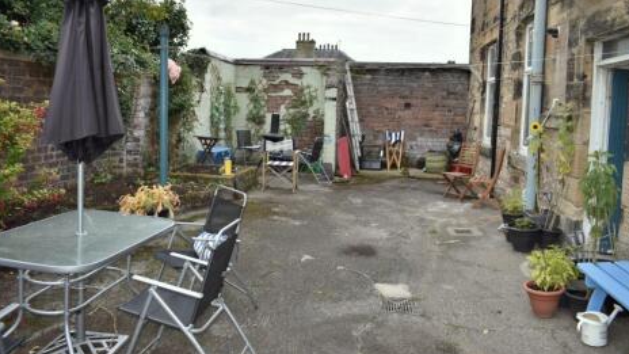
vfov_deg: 40.1
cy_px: 149
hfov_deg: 66.1
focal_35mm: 29
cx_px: 310
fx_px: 484
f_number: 4.5
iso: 100
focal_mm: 18
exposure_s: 1/200
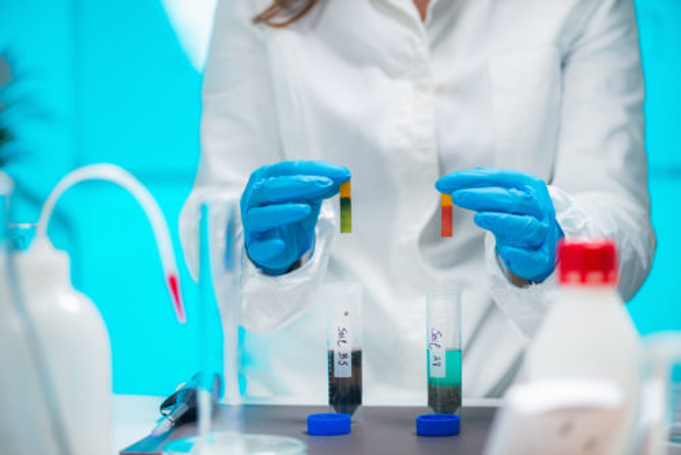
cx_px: 340
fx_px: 1987
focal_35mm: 105
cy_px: 228
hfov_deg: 19.4
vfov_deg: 13.1
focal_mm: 105
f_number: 3.5
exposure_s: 1/160
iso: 100
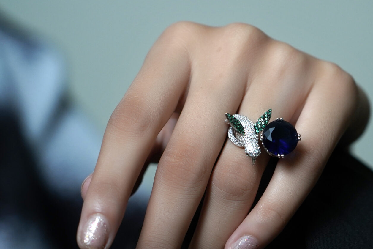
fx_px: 2218
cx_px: 259
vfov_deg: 6.4
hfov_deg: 9.6
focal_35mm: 214
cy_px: 57
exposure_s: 1/160
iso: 800
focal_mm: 105
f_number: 4.5
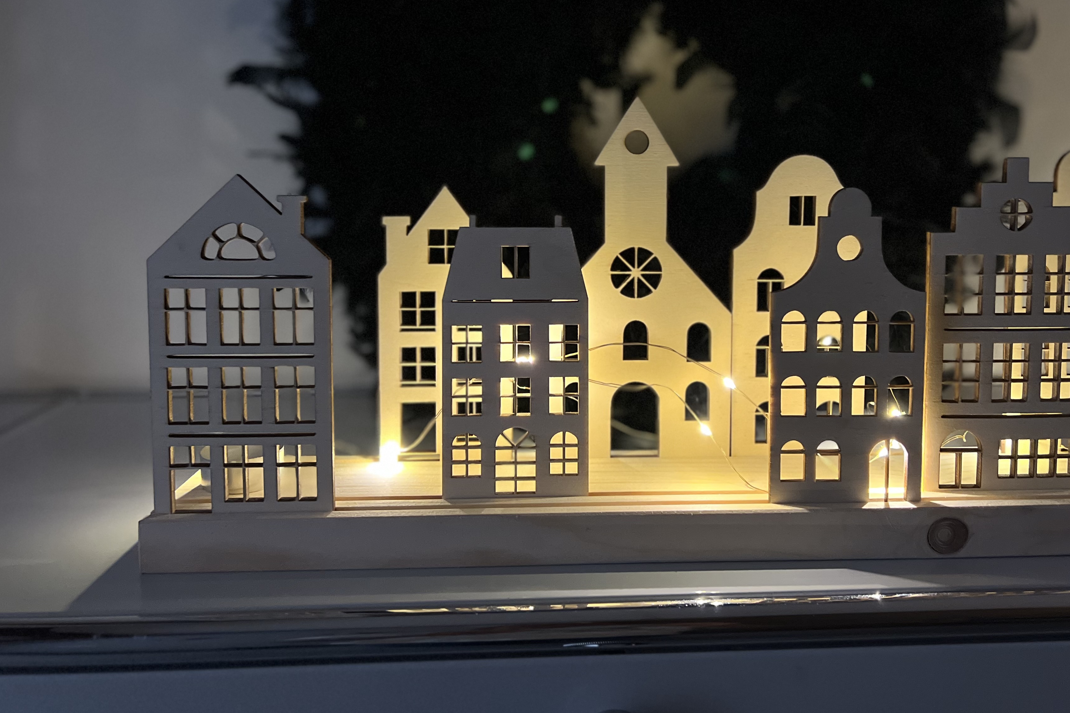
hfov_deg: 58.3
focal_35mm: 32
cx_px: 631
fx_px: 951
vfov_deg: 40.8
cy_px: 260
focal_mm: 5.7
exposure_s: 1/33
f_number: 1.5
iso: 500
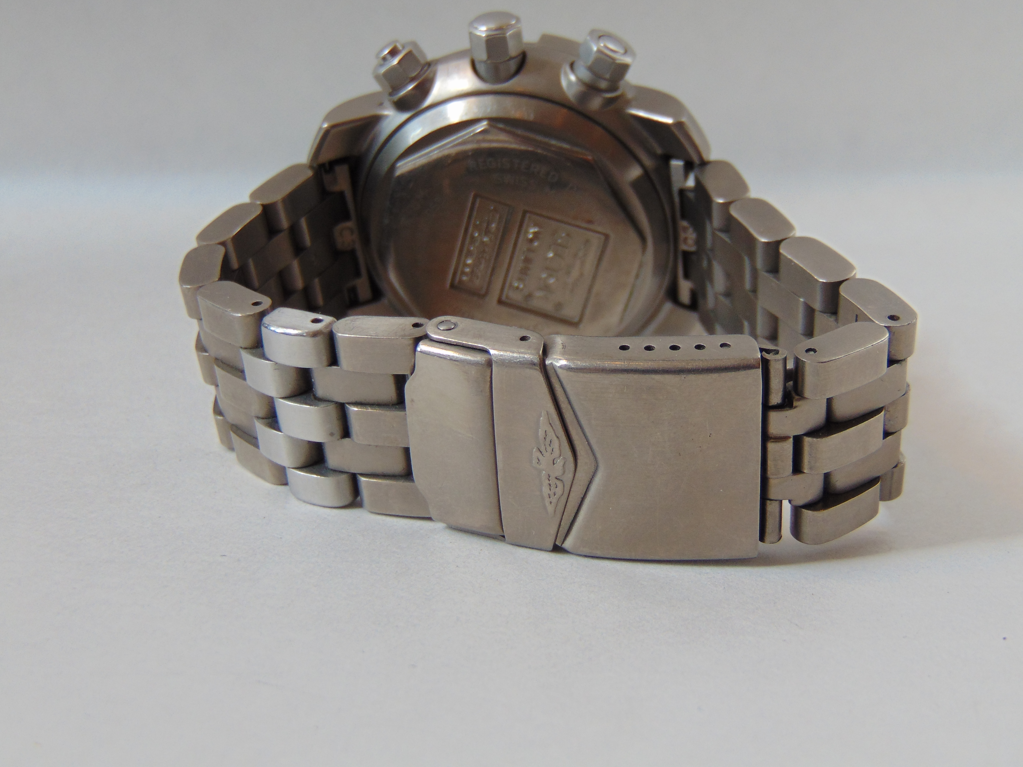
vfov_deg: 26.5
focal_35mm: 55
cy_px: 346
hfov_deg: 34.9
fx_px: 1625
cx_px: 553
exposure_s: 1/60
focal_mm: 9
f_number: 3.5
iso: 80
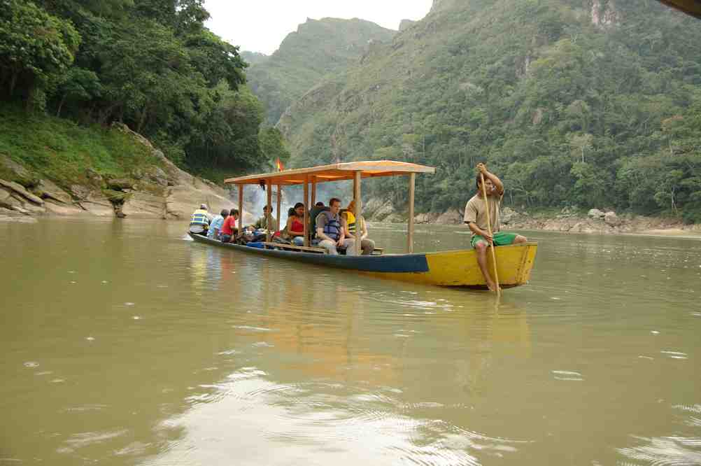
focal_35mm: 34
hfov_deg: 55.2
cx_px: 350
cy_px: 233
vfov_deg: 38.3
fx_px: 671
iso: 100
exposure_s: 1/60
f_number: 4.5
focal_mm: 23
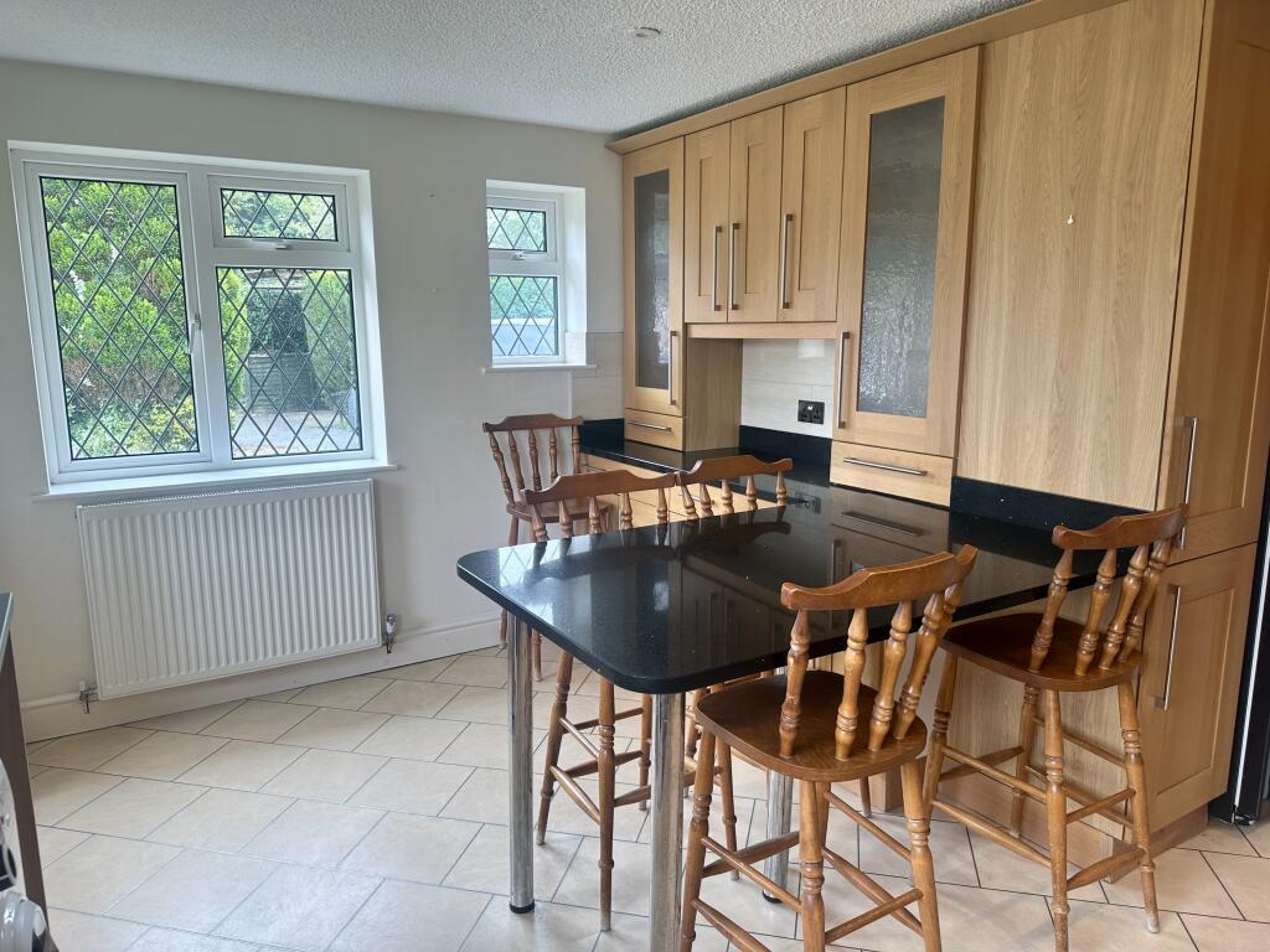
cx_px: 635
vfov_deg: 56.8
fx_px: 881
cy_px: 476
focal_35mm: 24
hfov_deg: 71.6
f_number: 1.78
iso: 64
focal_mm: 6.86
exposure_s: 1/100
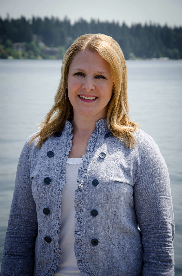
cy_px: 138
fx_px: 857
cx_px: 91
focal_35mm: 112
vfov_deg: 18.2
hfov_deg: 12.1
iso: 125
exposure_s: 1/250
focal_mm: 75
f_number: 8
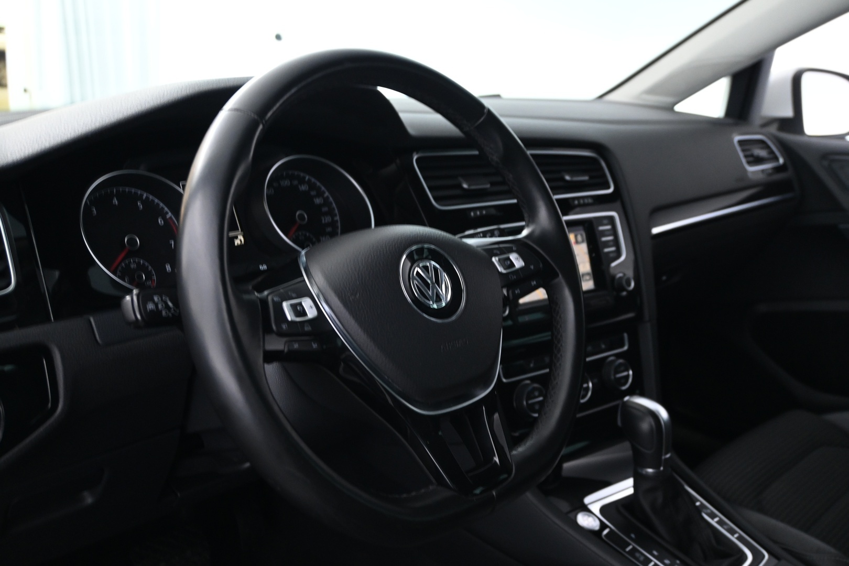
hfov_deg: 53.1
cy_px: 283
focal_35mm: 36
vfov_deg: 36.9
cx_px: 424
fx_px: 849
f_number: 4.2
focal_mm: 24
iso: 1600
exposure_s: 1/10
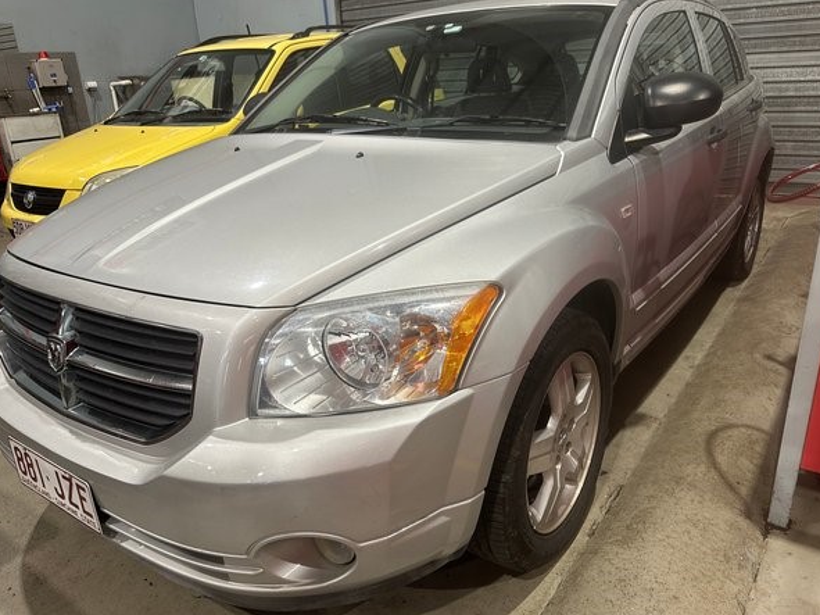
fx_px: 616
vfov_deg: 53.0
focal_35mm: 26
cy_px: 307
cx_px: 413
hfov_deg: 67.3
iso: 125
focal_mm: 6.86
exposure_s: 1/50
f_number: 1.78
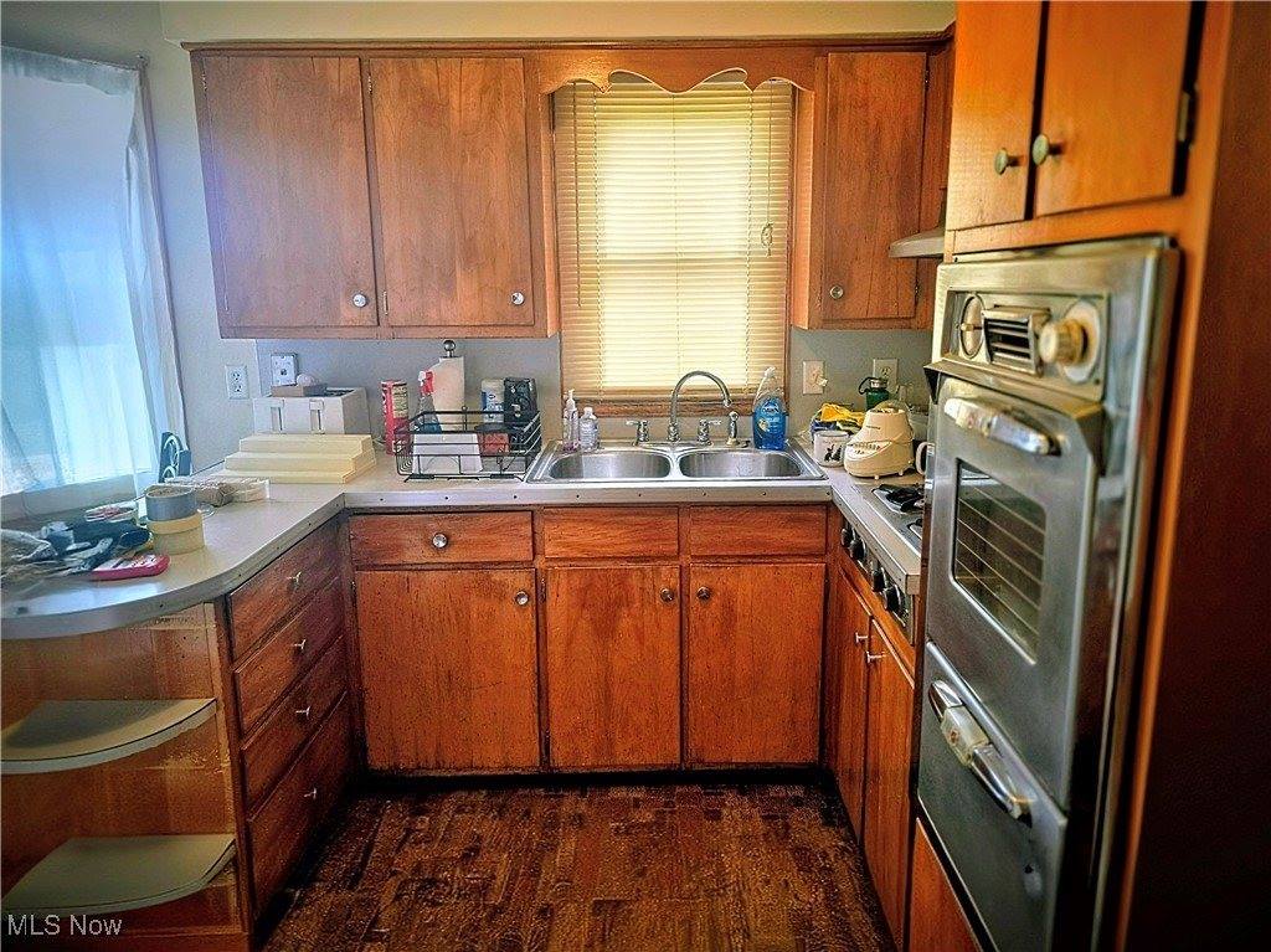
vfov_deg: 58.8
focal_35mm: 23
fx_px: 844
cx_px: 636
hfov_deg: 74.0
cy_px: 476
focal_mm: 6.3
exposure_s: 1/120
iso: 160
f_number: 1.7
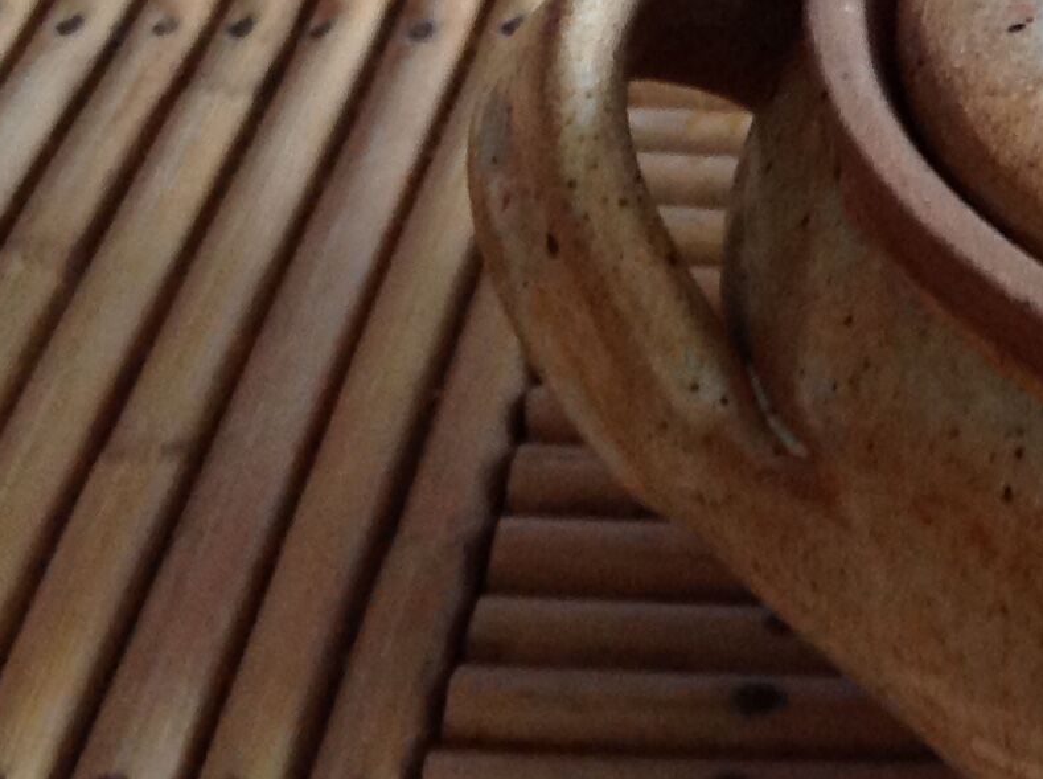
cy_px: 283
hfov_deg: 16.2
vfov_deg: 12.8
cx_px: 1364
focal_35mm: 115
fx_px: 3459
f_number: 2.4
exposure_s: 1/15
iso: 125
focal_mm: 4.28
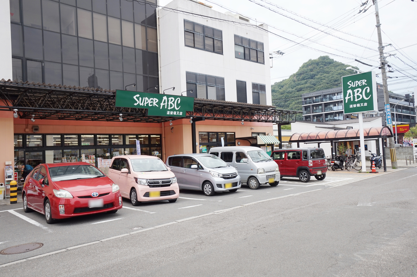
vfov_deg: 47.9
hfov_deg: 67.4
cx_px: 208
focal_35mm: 27
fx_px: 313
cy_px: 138
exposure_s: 1/100
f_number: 9
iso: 100
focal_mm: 18
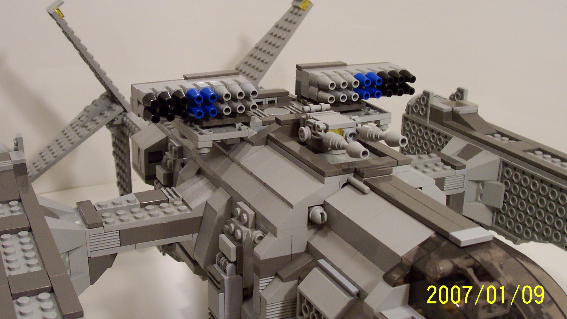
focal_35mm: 51
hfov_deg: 40.6
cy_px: 133
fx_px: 767
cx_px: 287
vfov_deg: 23.5
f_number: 3
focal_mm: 7
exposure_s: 1/45
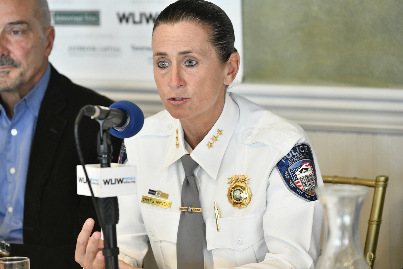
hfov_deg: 14.2
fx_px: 1623
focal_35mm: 145
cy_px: 134
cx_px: 202
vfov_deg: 9.5
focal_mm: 145
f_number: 5
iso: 2500
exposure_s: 1/100
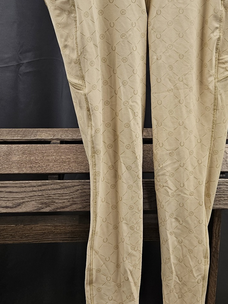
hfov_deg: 29.6
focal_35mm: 49
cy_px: 105
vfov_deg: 38.5
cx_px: 144
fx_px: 430
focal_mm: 5.4
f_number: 1.8
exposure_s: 1/359
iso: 400
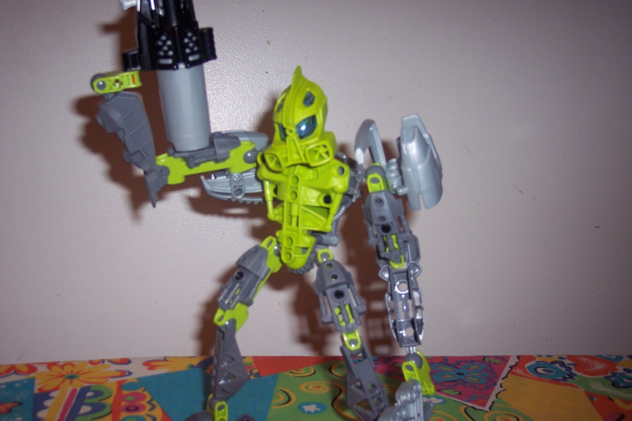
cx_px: 313
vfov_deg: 32.6
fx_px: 720
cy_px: 231
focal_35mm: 41
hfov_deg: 47.4
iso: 140
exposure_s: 1/60
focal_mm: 8
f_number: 2.8
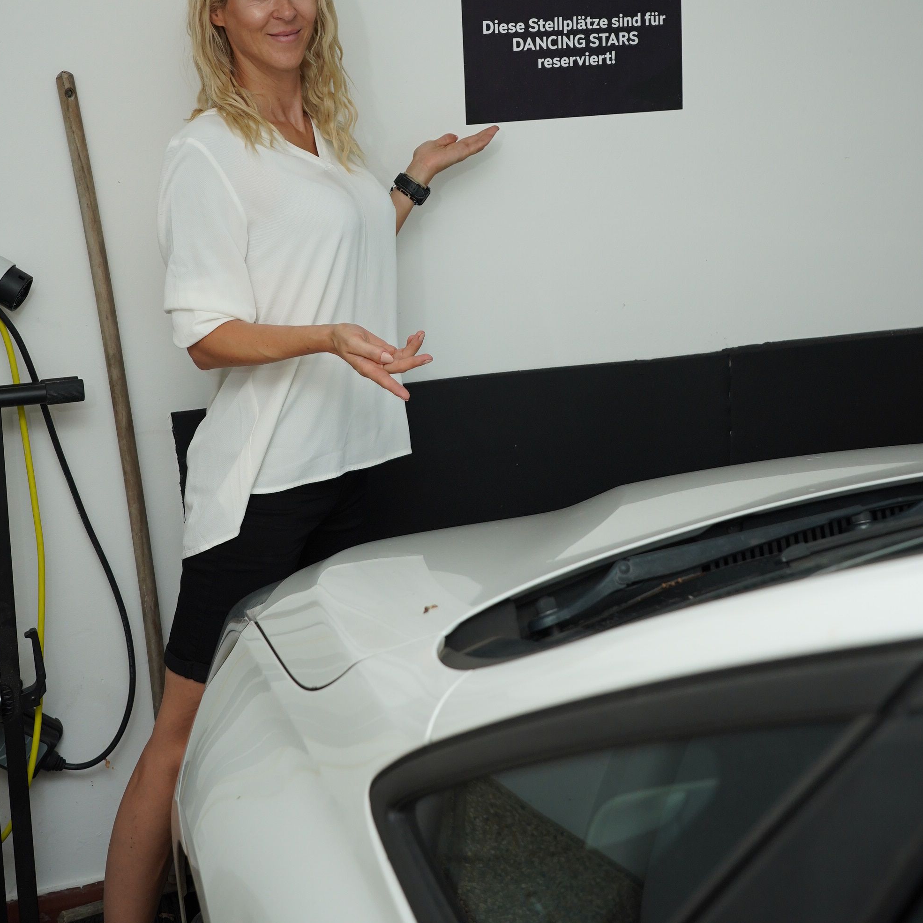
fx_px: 1448
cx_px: 457
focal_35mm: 48
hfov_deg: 35.4
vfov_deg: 34.7
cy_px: 246
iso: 1000
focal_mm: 37
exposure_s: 1/50
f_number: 5.6
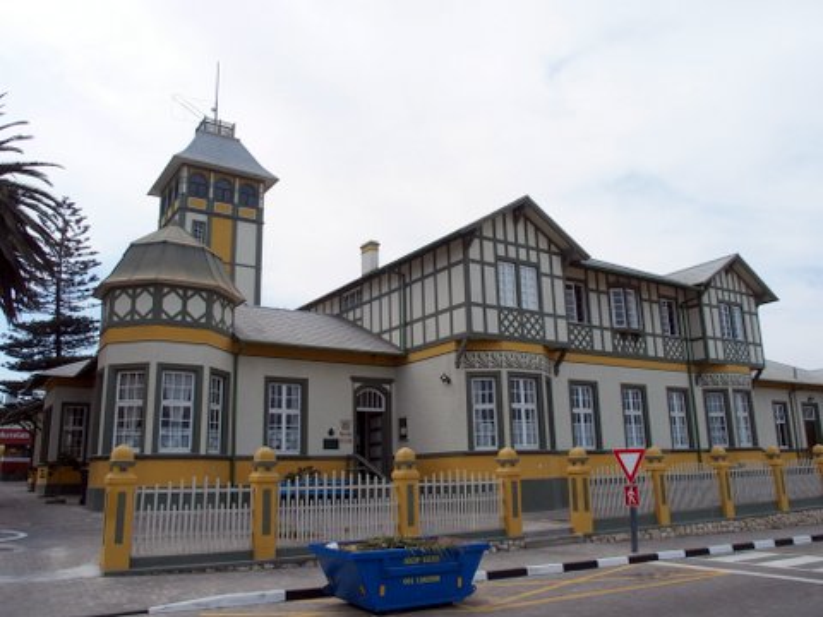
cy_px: 308
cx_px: 412
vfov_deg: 49.7
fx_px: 666
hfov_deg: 63.4
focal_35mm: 28
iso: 100
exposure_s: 1/800
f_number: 5
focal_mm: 6
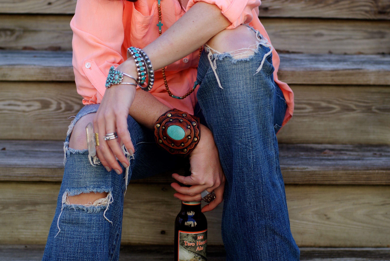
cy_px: 140
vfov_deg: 15.6
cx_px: 201
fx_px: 954
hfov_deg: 23.1
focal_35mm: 88
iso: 100
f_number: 2.8
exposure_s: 1/200
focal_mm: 50
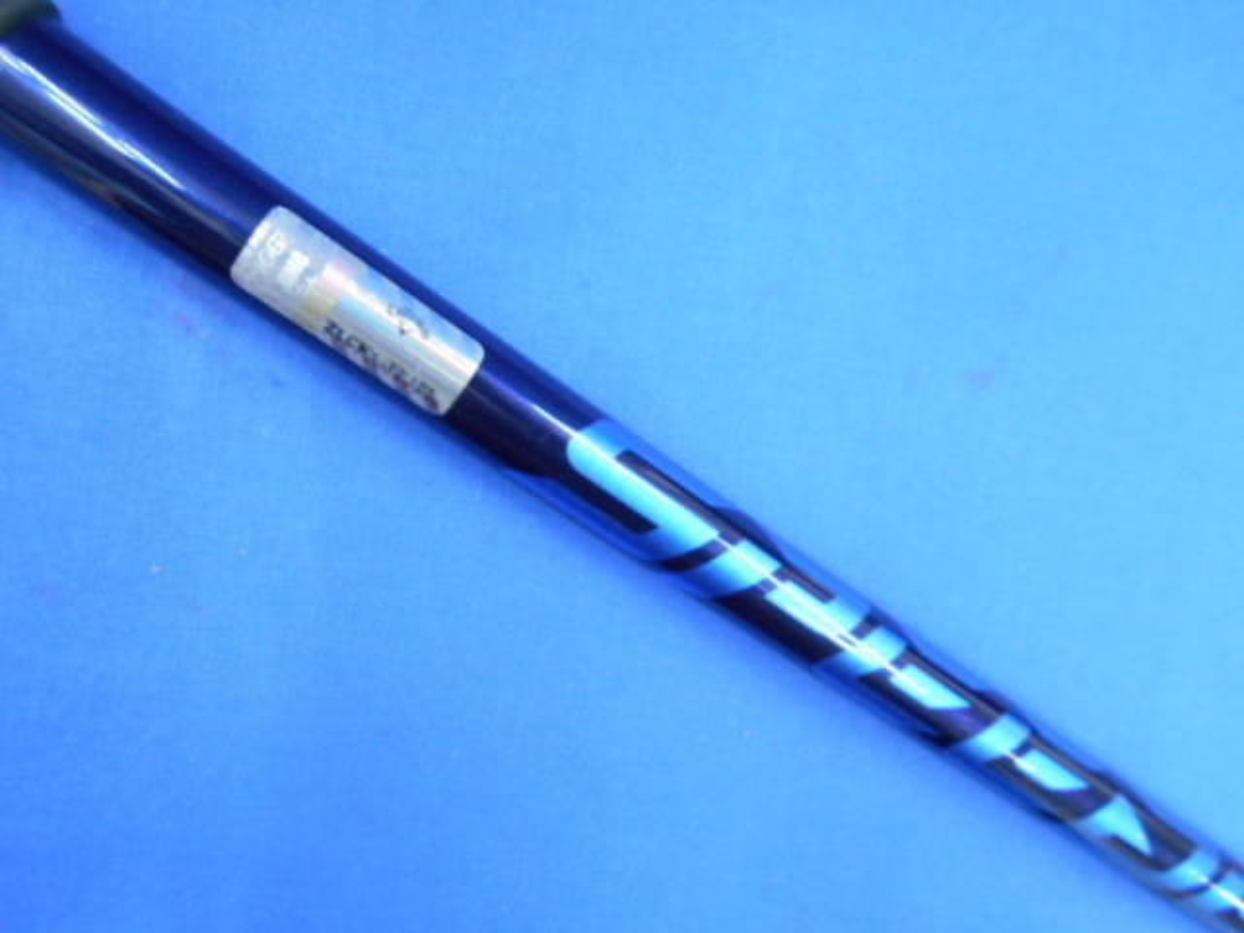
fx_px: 934
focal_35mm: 26
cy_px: 466
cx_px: 622
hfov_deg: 67.3
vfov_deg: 53.1
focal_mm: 4.6
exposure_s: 1/20
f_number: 3.2
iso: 400
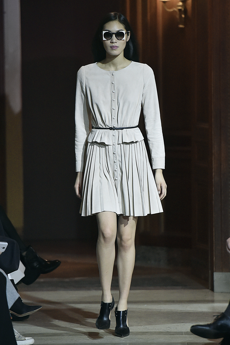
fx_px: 1919
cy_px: 172
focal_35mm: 200
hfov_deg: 6.9
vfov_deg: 10.3
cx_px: 115
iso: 4000
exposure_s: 1/250
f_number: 2.8
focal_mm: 200
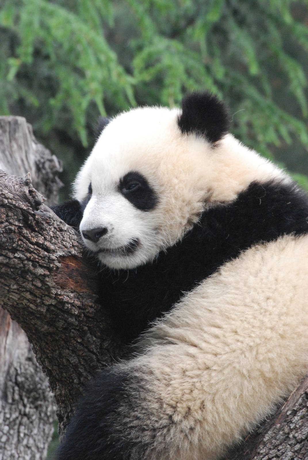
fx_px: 5758
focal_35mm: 450
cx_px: 154
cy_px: 230
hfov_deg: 3.1
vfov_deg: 4.6
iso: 1600
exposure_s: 1/160
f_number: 18
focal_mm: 300
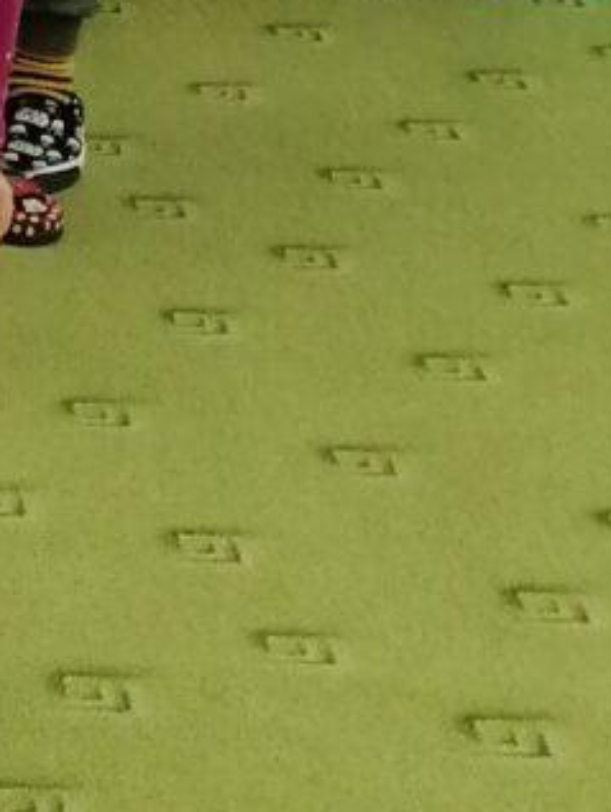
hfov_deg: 7.9
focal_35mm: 176
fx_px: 4137
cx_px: -785
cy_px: 146
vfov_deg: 11.2
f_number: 1.8
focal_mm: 4.75
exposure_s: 1/50
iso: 125
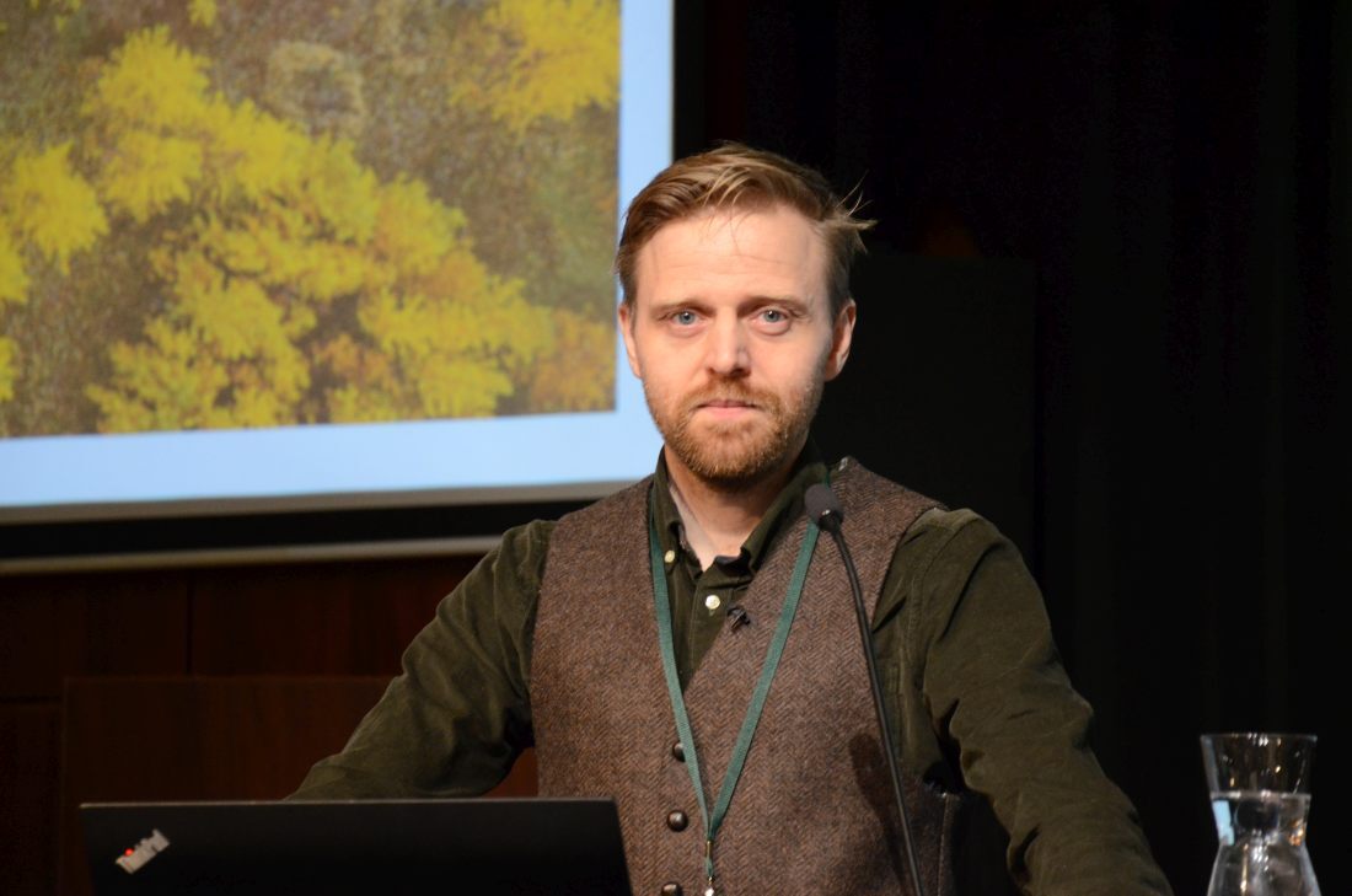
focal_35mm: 158
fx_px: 5904
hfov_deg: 13.1
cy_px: 448
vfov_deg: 8.7
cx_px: 676
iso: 2000
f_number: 5.6
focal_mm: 105
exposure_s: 1/50
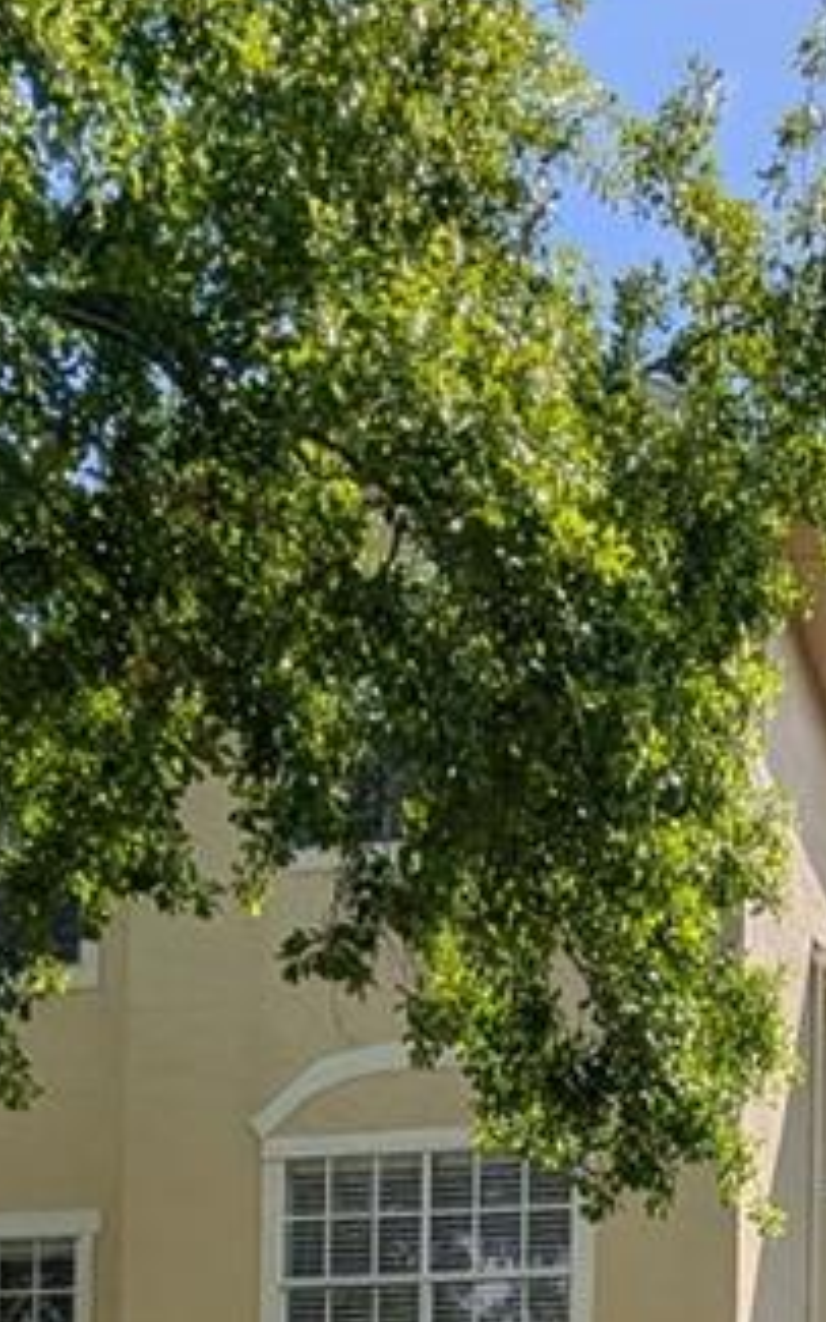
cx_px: 991
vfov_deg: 30.1
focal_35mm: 47
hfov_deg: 24.8
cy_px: 1859
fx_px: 1694
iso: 55
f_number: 1.7
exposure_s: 1/6494
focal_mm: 2.02
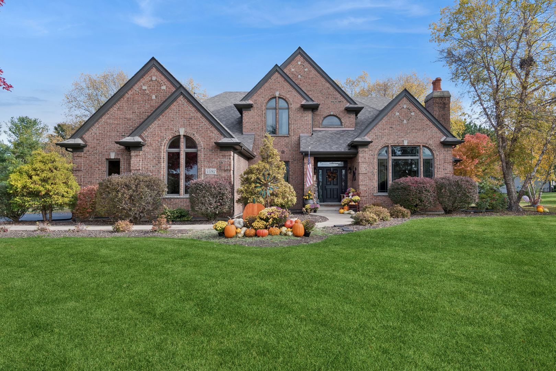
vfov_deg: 59.5
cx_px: 278
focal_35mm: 21
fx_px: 324
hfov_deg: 81.2
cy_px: 186
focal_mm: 14
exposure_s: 1/200
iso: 250
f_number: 8
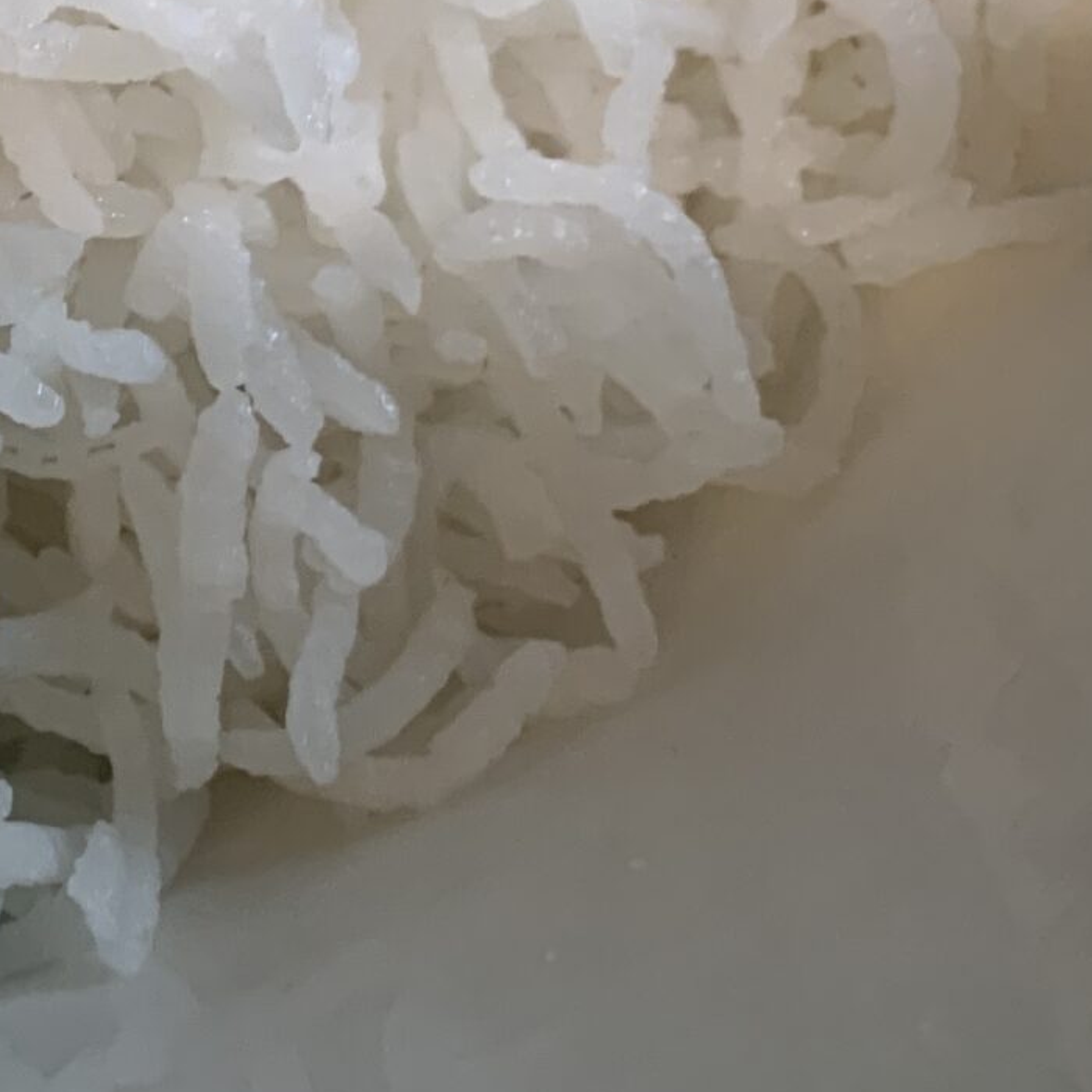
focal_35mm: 84
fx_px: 2998
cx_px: -736
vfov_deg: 19.5
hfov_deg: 17.6
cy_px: -209
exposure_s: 1/50
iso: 125
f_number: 1.8
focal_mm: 4.25
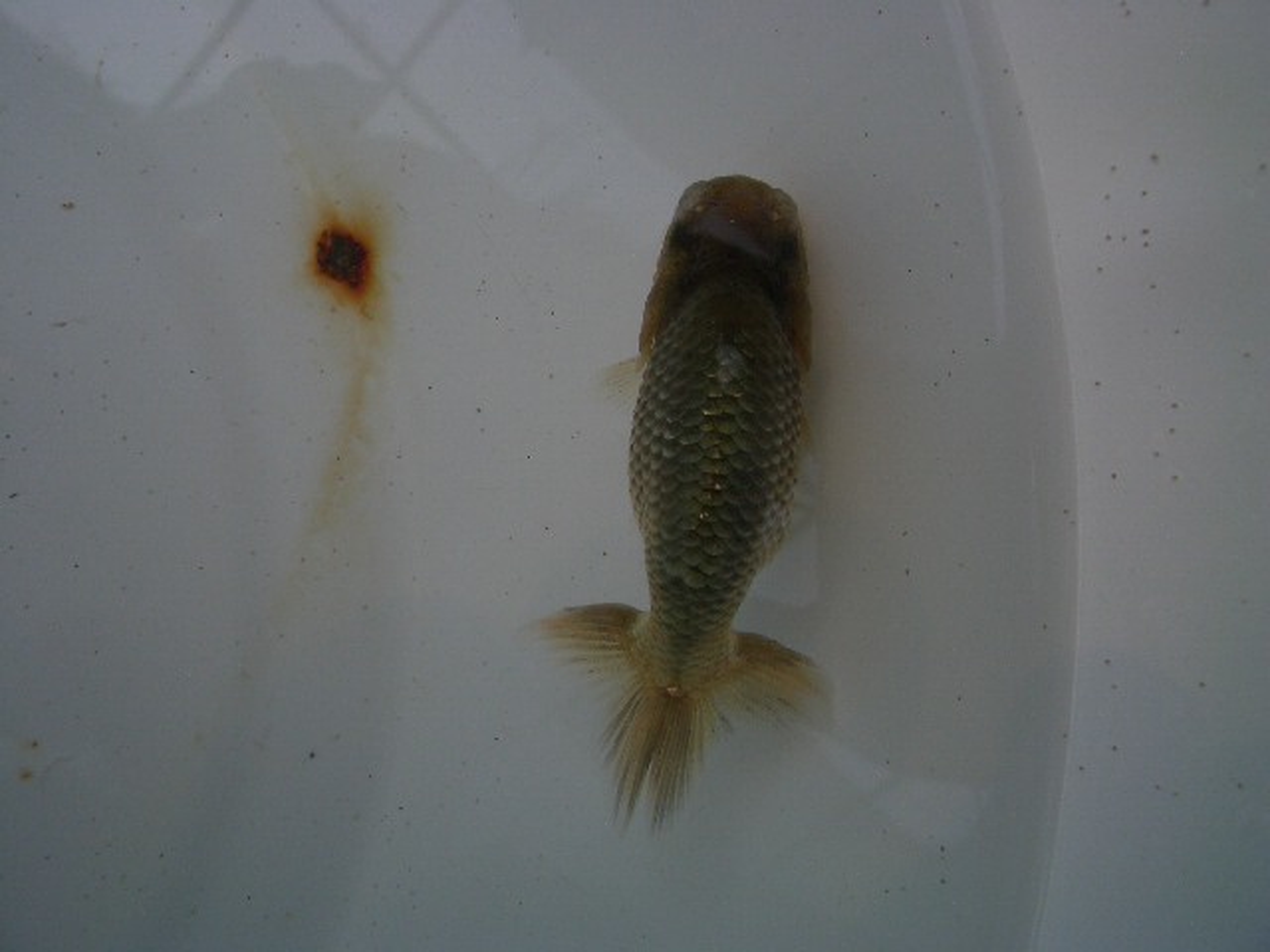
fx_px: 1284
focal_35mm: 35
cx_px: 635
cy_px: 476
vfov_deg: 40.7
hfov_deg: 52.6
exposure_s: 1/640
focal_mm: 5.8
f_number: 4.3
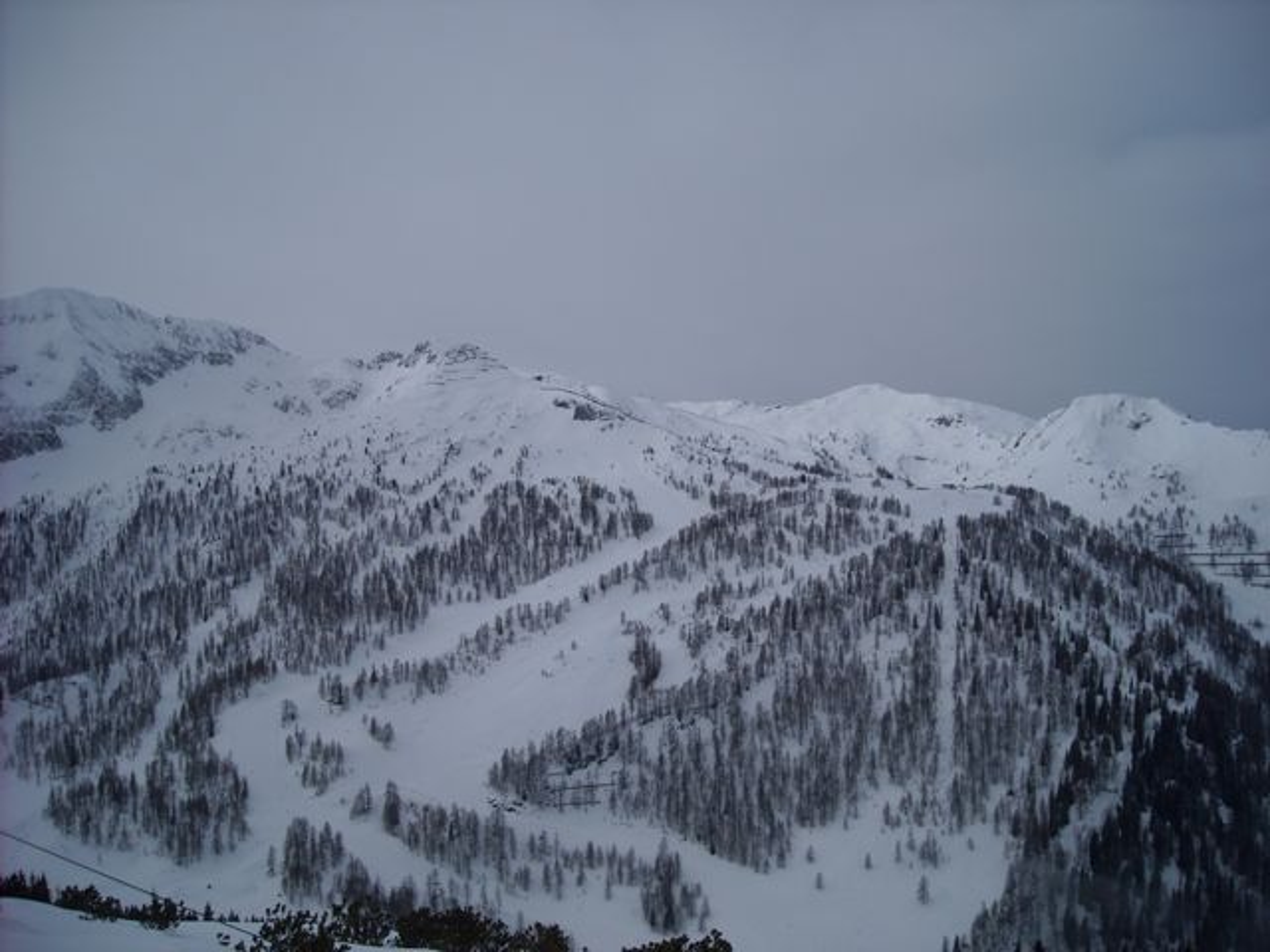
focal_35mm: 35
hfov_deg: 52.6
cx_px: 635
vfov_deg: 40.7
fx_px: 1284
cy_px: 476
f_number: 5.6
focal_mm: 5.7
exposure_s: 1/840
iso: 64
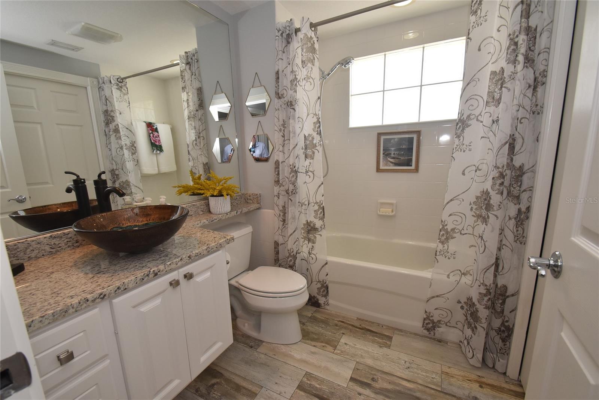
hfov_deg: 100.4
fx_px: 250
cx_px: 300
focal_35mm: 15
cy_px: 200
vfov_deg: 77.4
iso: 800
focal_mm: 10
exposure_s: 1/125
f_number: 5.6
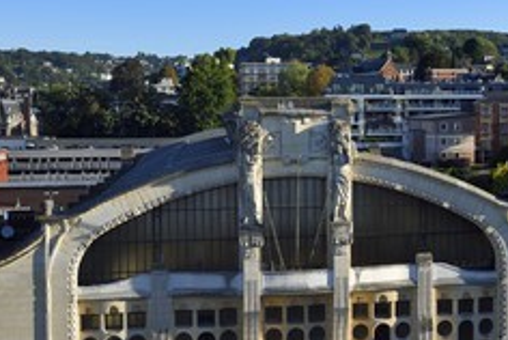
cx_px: 409
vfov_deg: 21.3
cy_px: 164
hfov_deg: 30.6
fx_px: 904
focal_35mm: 64
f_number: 13
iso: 200
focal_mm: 36
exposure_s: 1/200
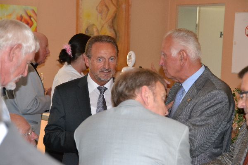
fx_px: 744
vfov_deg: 12.7
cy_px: 82
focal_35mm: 108
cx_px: 124
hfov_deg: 18.9
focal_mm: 72
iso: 3200
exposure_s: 1/60
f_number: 5.3
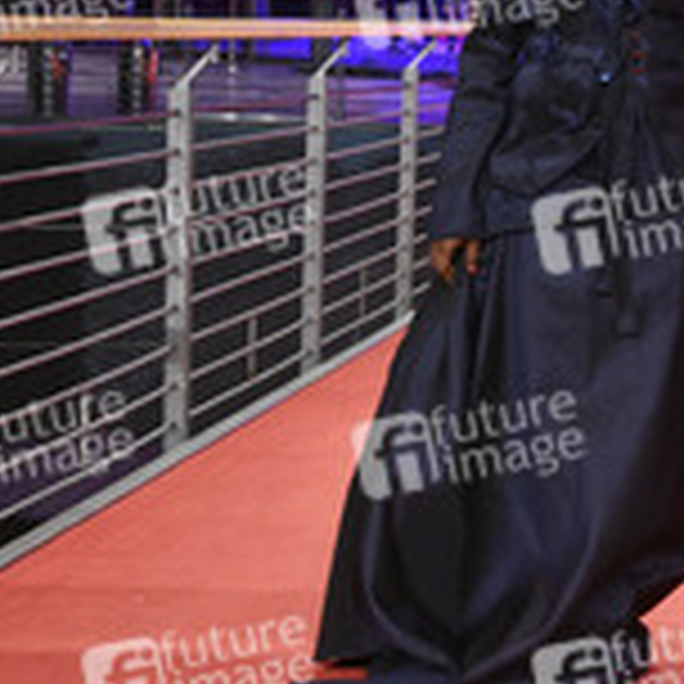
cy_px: 108
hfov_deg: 16.7
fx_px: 2146
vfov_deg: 17.9
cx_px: 979
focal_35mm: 96
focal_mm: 38
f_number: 5.6
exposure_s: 1/200
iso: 5000
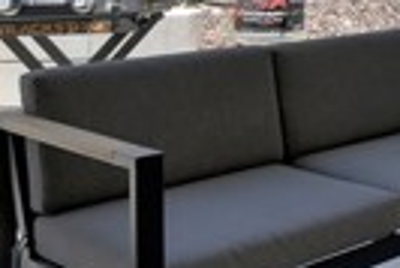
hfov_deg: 20.7
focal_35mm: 72
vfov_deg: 17.7
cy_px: -89
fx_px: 801
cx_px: 695
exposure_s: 1/500
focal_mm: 10
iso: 1250
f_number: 11
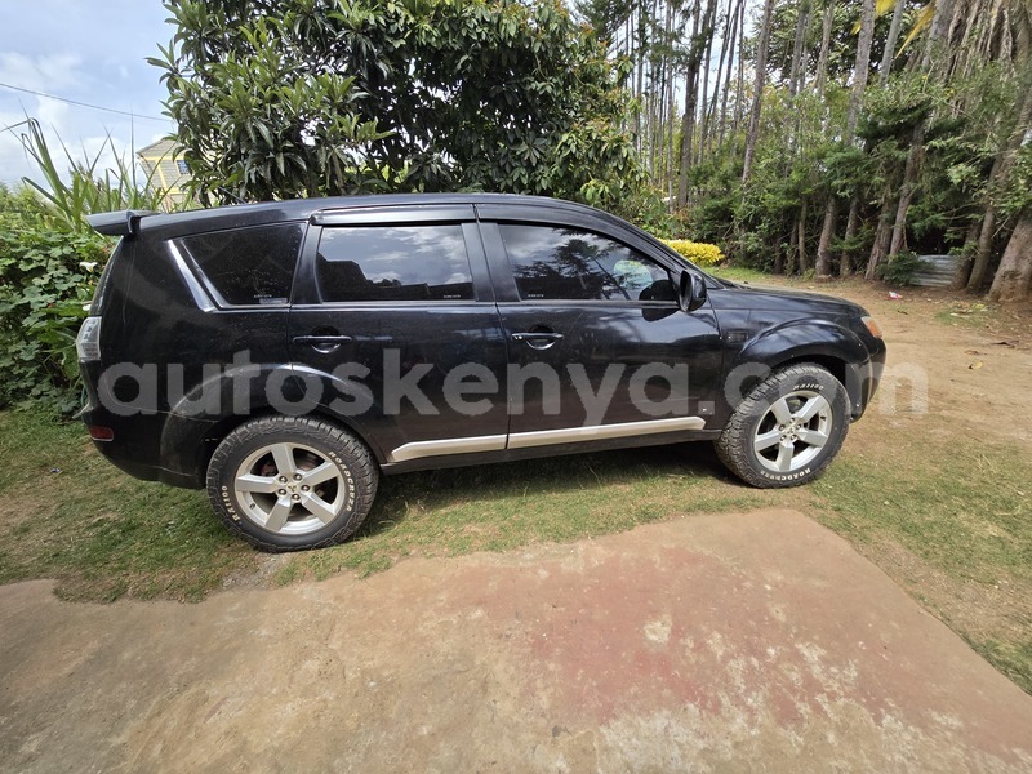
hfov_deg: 106.2
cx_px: 516
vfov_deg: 89.9
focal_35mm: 13
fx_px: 388
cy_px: 387
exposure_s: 1/2000
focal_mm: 2.2
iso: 100
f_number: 2.2
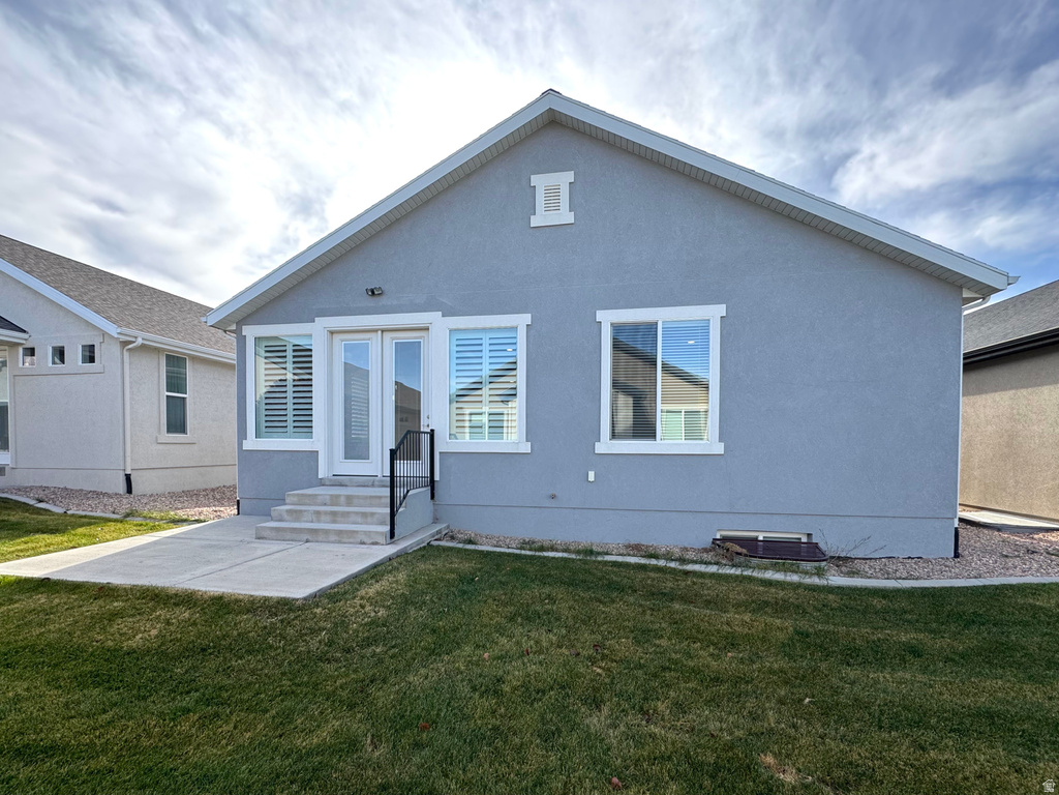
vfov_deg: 85.7
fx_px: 428
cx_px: 530
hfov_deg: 102.1
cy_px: 398
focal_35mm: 14
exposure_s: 1/476
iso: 50
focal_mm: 2.22
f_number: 2.2
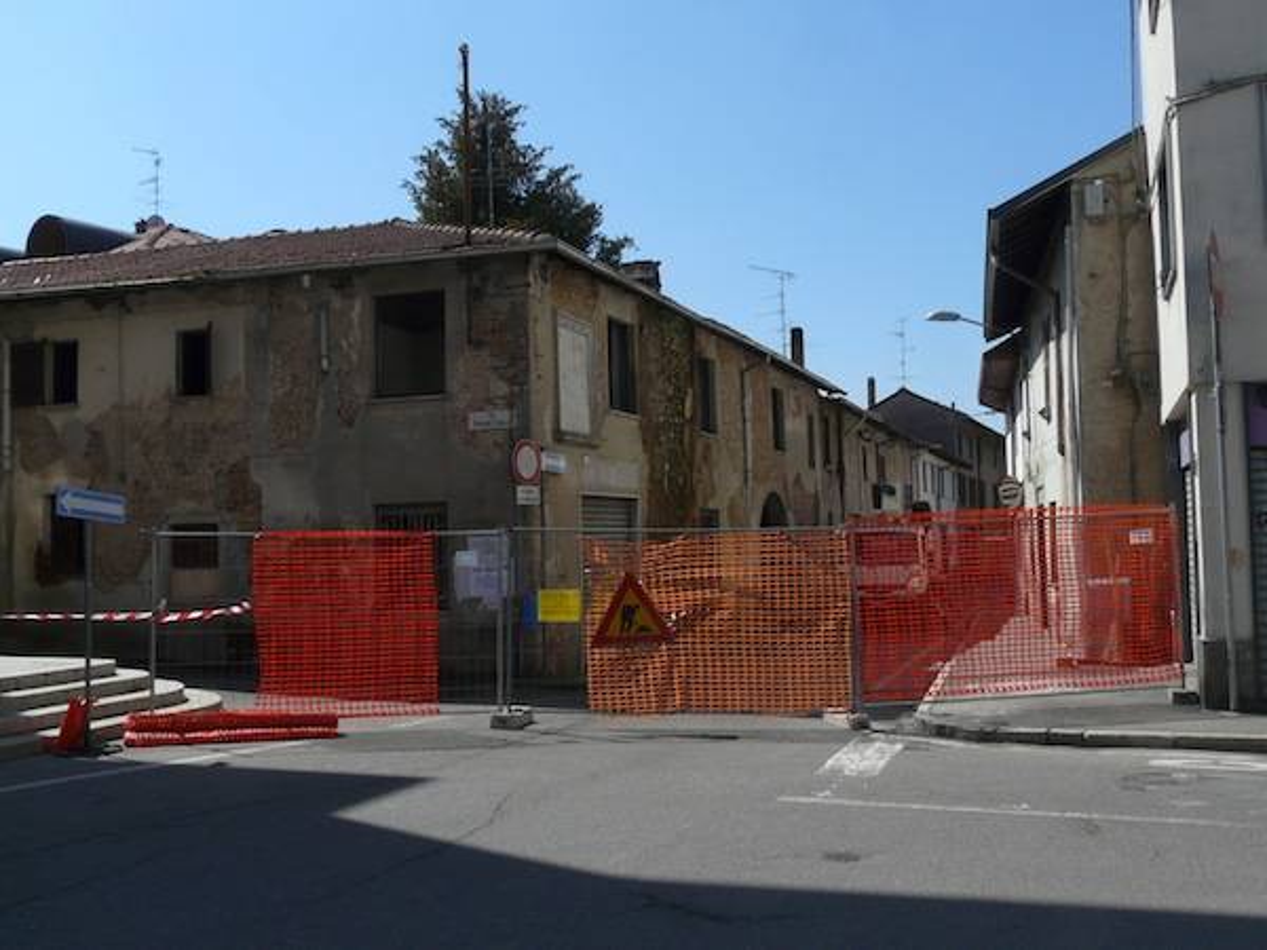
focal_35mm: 34
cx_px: 634
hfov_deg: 54.0
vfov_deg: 41.8
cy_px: 475
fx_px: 1244
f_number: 5.6
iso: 100
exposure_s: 1/500
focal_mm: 4.6
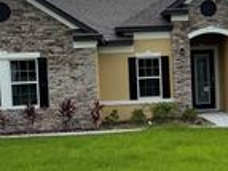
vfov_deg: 16.2
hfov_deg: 21.5
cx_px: 143
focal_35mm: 91
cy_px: 90
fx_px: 599
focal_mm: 4.2
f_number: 1.6
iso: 32
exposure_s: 1/6135
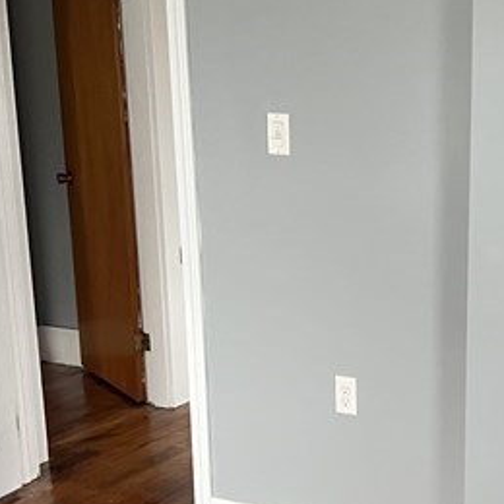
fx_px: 1120
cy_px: 394
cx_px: 421
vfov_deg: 25.0
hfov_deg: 24.8
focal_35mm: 68
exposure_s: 1/60
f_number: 1.5
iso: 500
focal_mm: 5.7
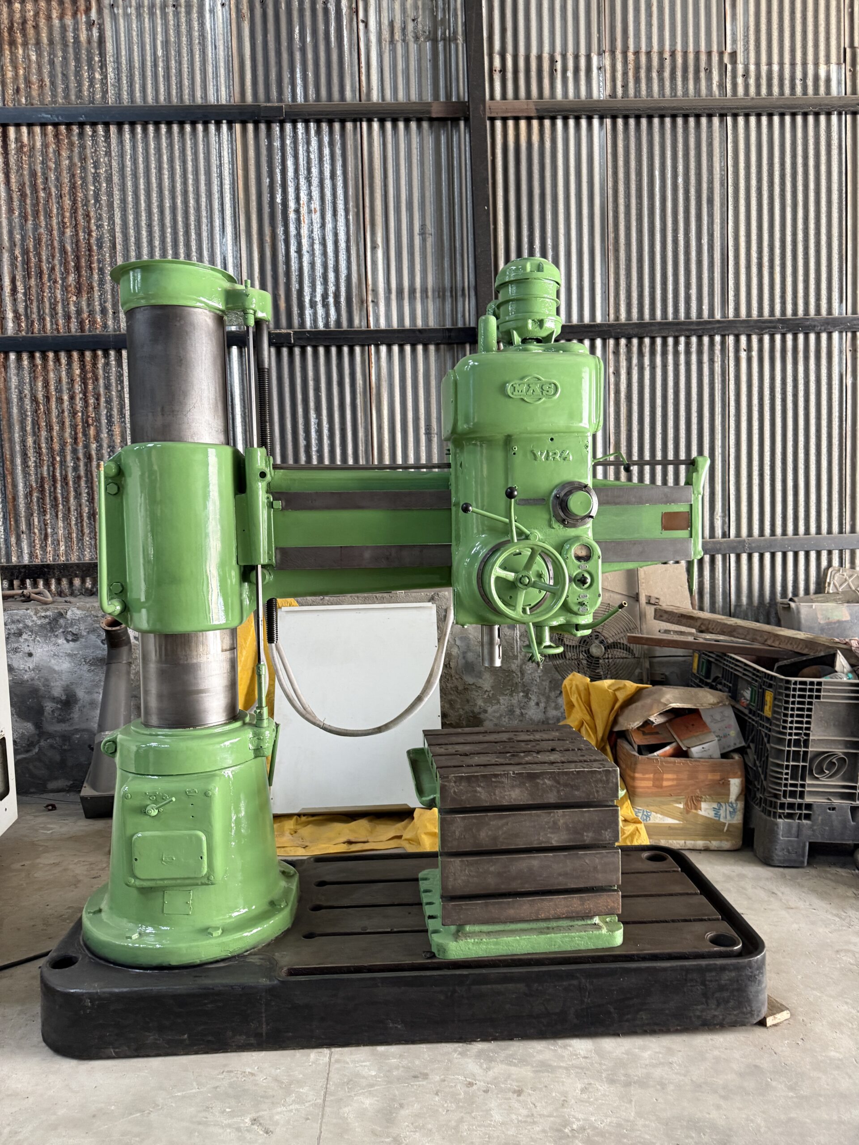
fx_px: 794
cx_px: 430
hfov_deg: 56.8
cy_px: 572
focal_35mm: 24
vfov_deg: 71.6
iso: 250
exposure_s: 1/60
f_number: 1.78
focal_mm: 6.76
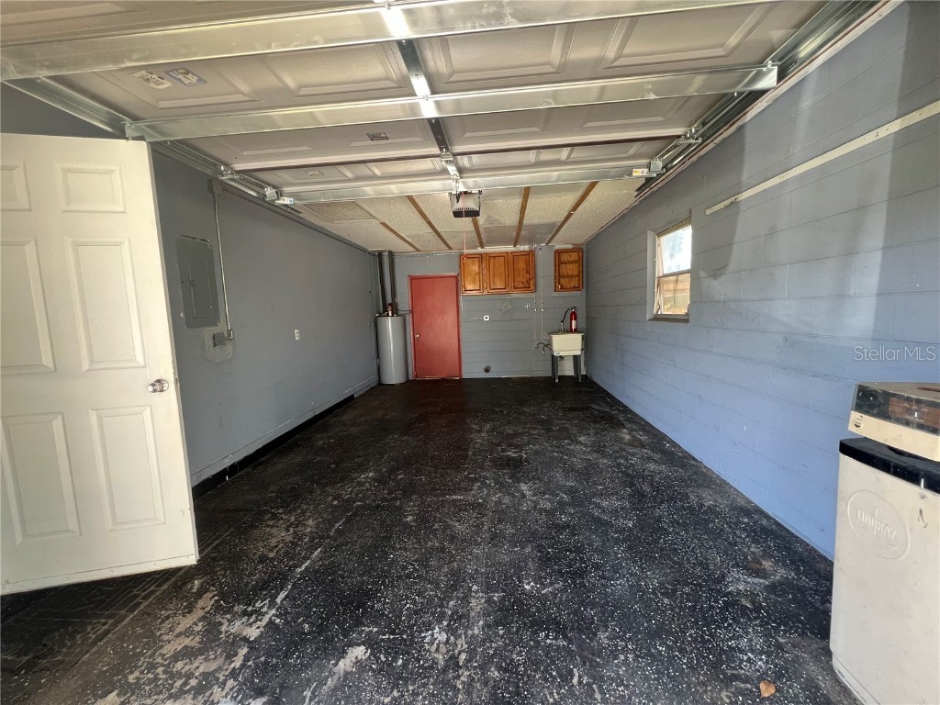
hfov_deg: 106.2
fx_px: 353
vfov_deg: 89.9
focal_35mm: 13
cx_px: 470
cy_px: 352
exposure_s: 1/99
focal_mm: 1.57
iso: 250
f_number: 1.8
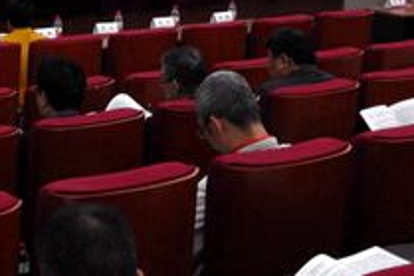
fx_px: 1023
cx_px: 18
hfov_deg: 22.2
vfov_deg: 14.6
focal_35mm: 89
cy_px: -103
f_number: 16
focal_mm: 20.8
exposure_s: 1/8
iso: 1600
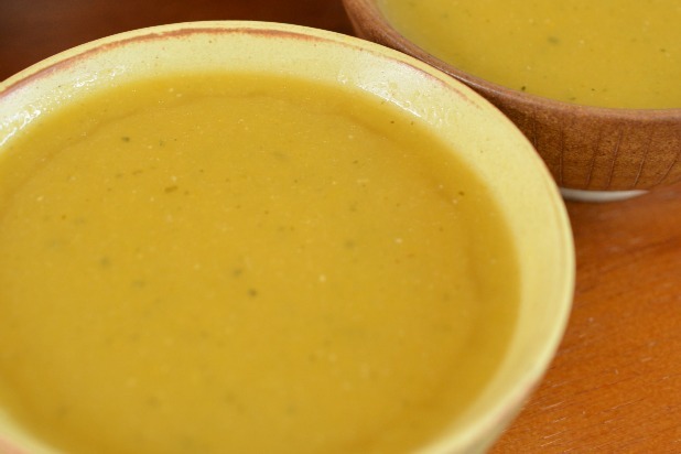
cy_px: 227
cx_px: 340
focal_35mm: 60
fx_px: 1135
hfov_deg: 33.4
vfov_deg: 22.6
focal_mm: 40
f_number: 4.5
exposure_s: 1/100
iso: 1000
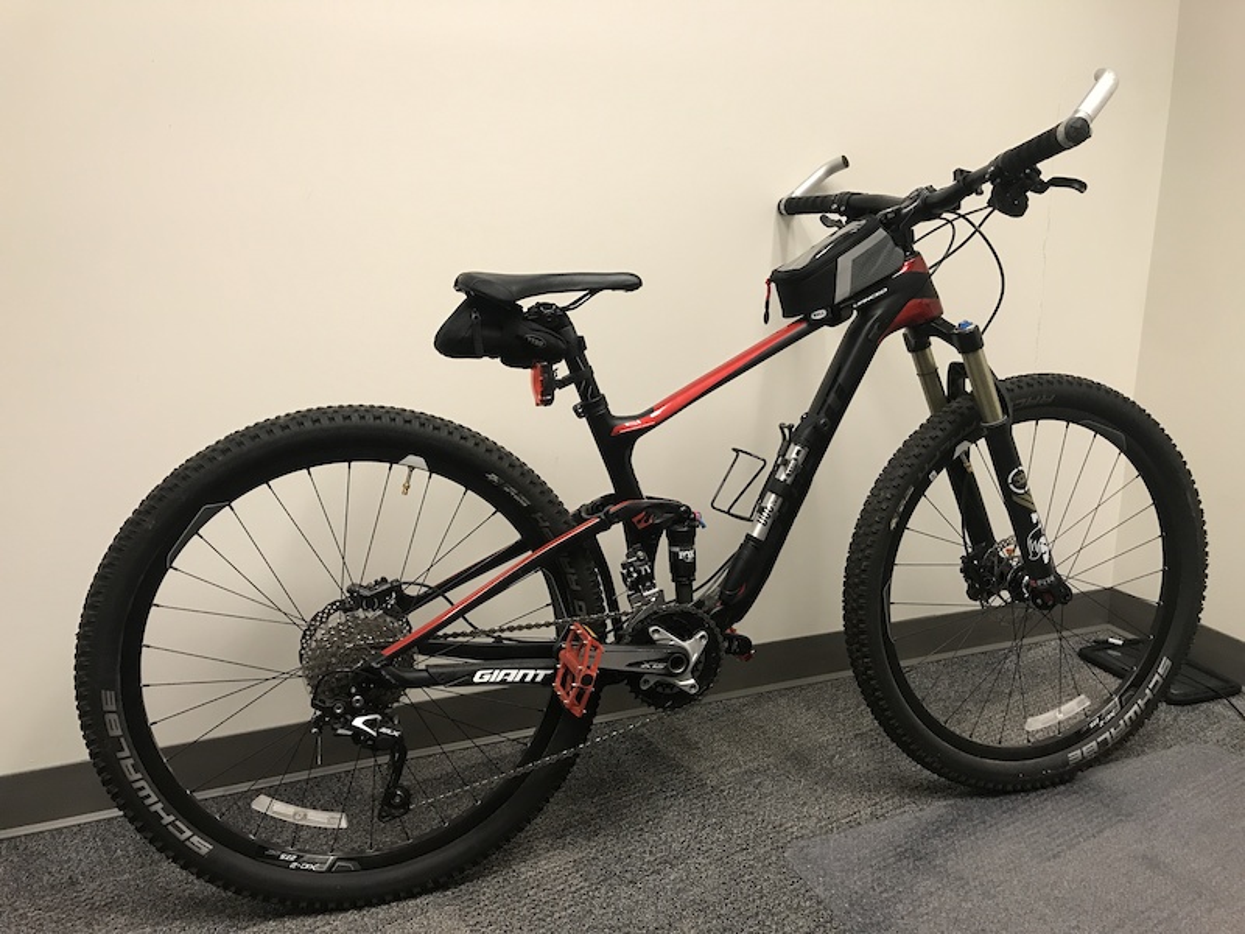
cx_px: 622
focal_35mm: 28
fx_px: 1007
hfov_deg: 63.4
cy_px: 467
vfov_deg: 49.7
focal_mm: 3.99
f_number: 1.8
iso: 50
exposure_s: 1/15
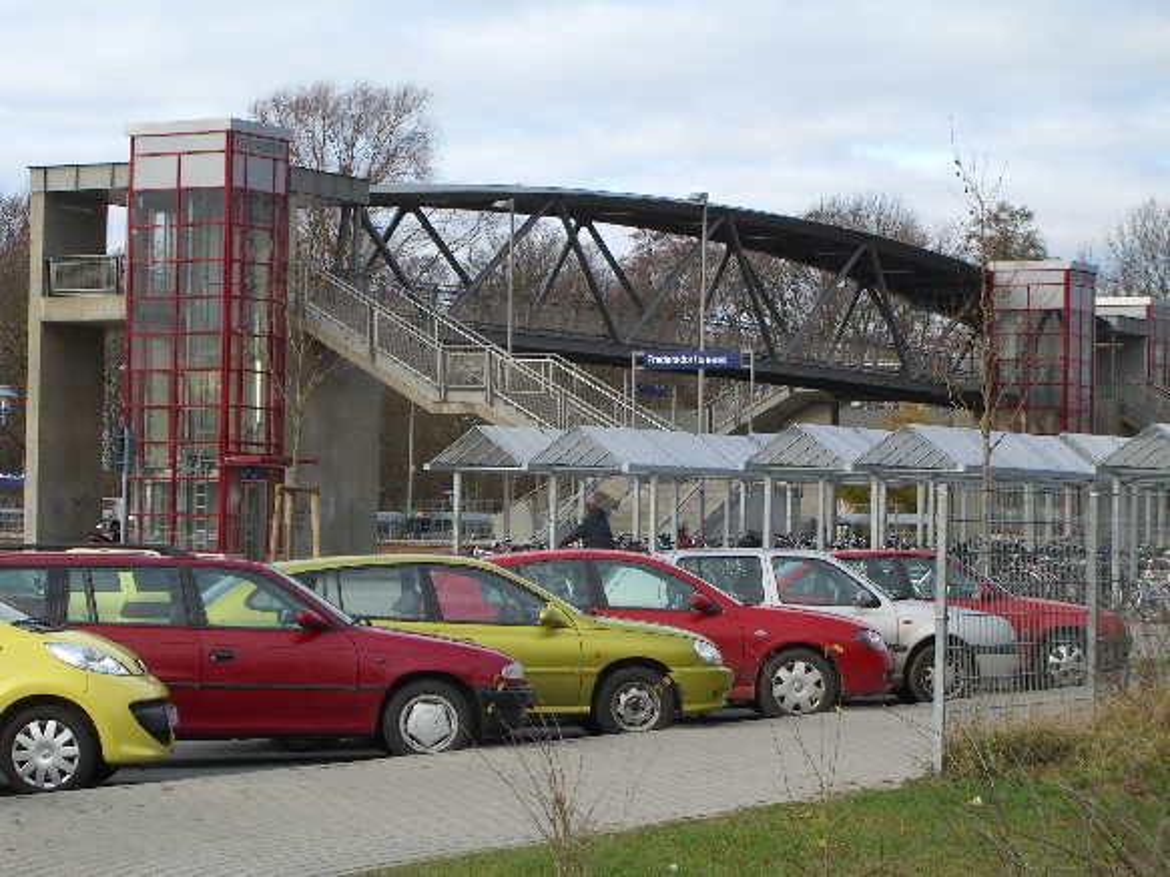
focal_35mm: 114
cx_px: 585
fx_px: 3852
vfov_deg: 13.0
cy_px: 438
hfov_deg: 17.3
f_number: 5.1
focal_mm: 23.7
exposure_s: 1/125
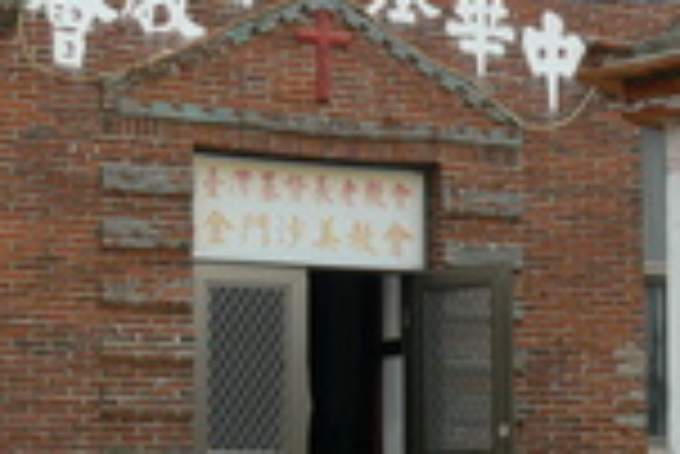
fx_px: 2344
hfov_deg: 16.5
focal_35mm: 124
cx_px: 302
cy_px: 112
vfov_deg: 11.1
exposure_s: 1/250
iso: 80
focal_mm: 8.5
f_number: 5.6
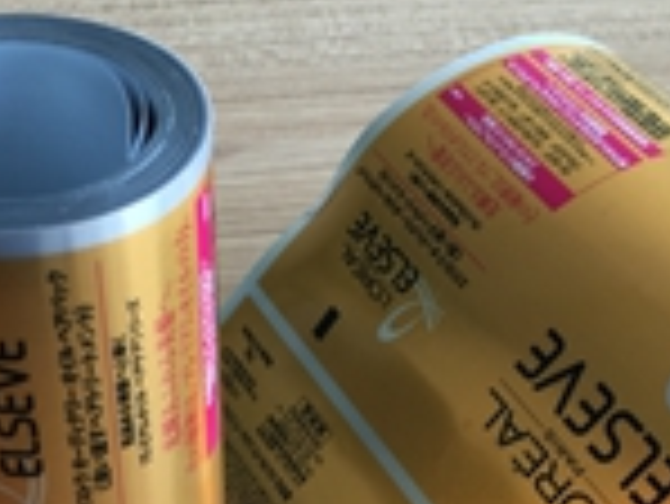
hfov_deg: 25.0
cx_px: 333
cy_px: 603
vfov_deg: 18.0
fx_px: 1511
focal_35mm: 78
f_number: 2.2
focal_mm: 4.15
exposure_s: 1/100
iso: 32
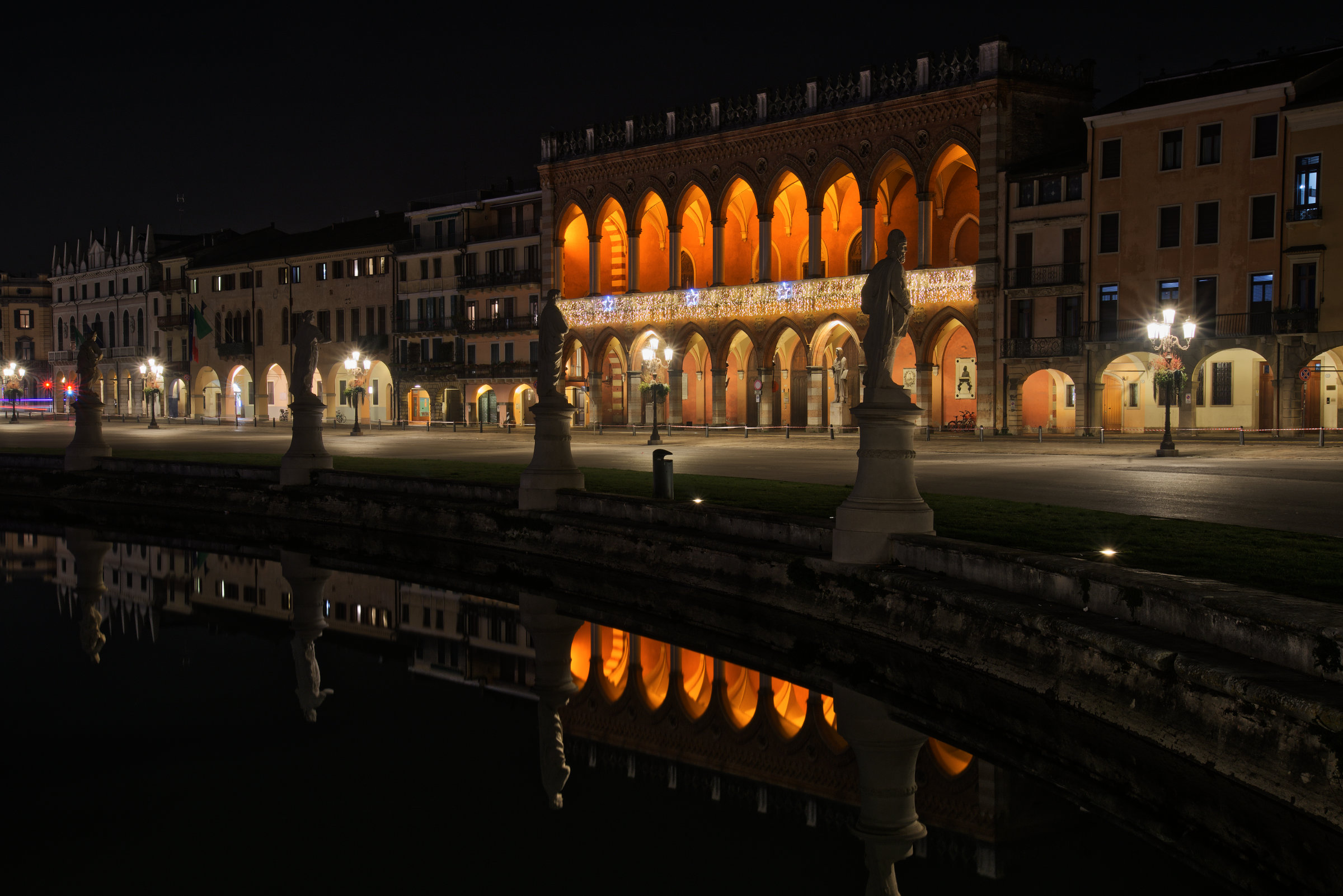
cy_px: 448
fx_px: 1791
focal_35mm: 48
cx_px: 672
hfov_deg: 41.1
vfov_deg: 28.1
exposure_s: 30
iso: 100
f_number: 16
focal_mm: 48
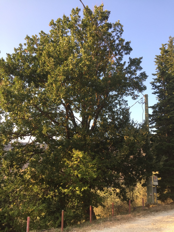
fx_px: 194
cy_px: 116
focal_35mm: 29
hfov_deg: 48.2
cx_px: 87
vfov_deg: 61.7
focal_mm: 4.15
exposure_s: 1/243
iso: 32
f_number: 2.2
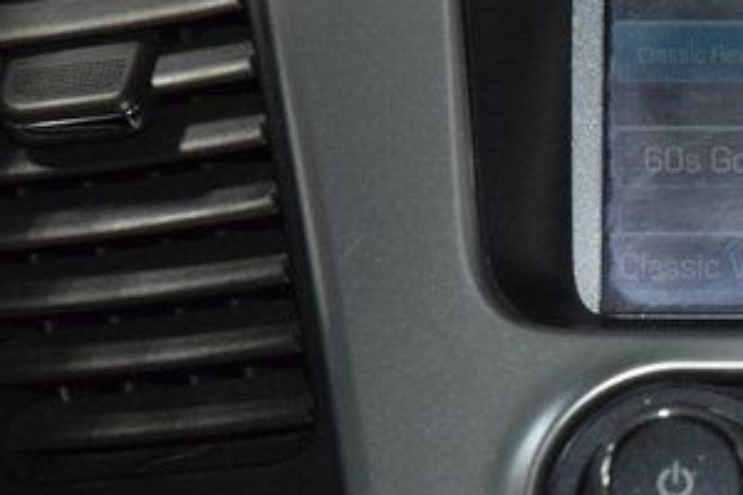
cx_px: 1134
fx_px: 7409
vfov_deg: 3.8
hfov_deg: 5.7
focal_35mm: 359
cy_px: 51
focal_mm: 70
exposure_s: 1/100
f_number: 4.5
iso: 3200
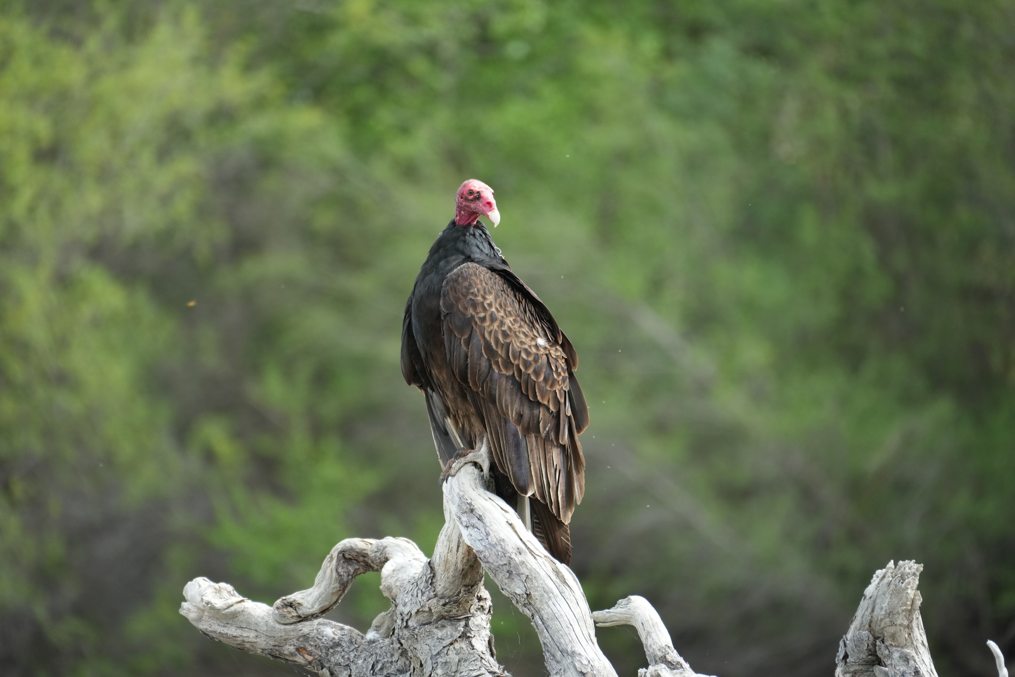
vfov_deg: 4.6
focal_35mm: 300
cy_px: 338
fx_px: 8458
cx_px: 508
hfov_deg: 6.9
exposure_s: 1/500
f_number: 7.1
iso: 800
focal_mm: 300
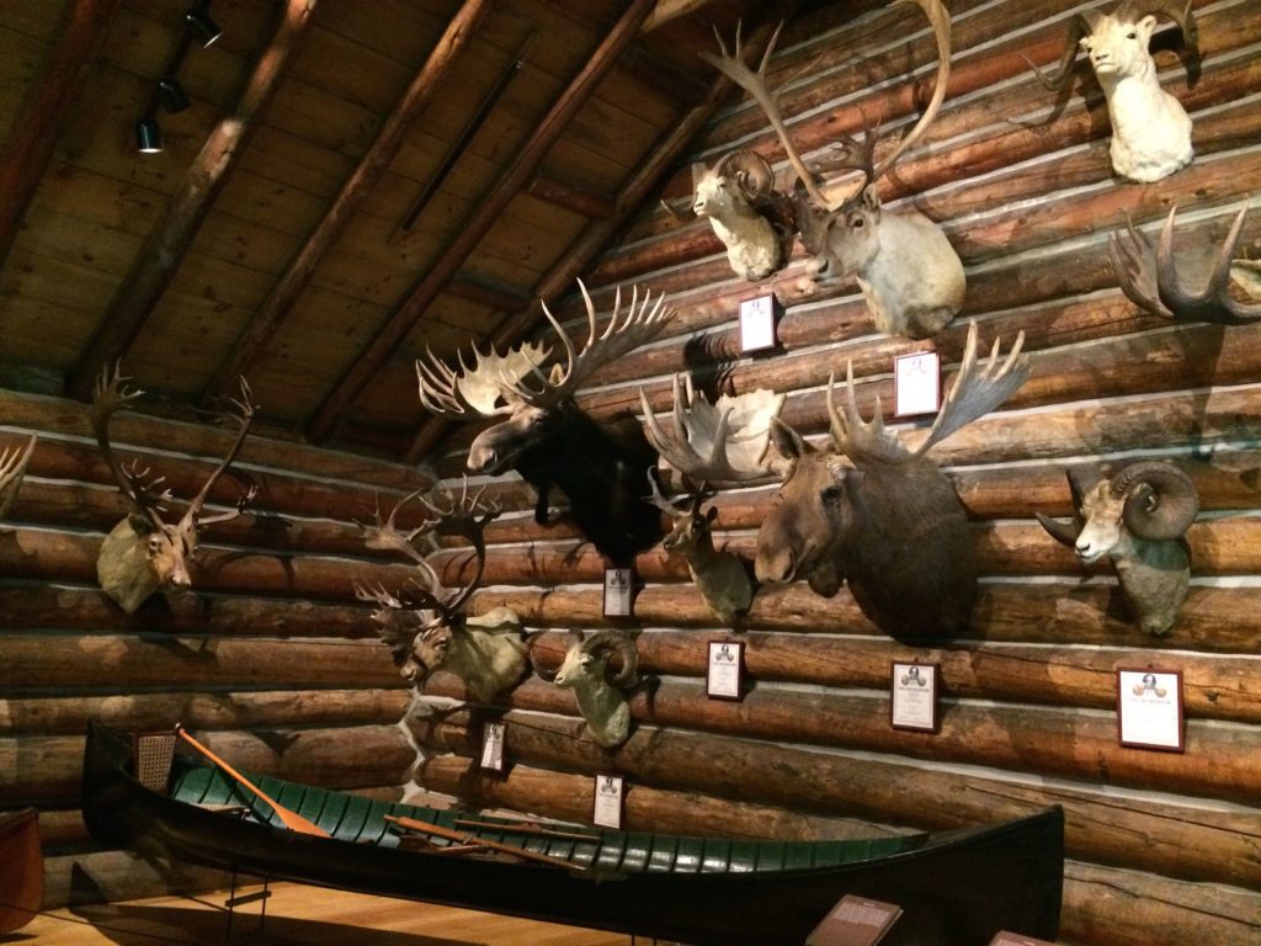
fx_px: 1056
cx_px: 630
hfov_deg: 61.7
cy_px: 473
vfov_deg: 48.2
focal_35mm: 29
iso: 500
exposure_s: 1/15
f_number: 2.2
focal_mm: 4.15
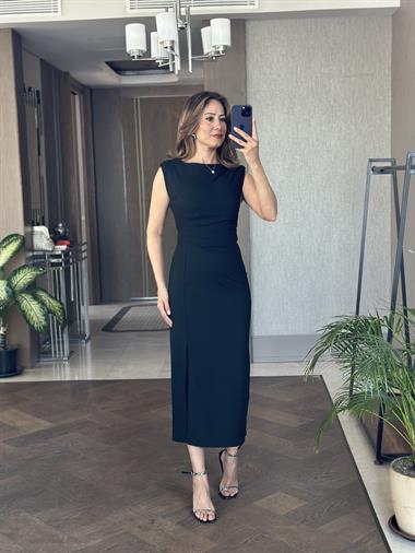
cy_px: 276
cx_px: 208
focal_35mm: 48
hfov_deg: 30.3
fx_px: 767
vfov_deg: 39.6
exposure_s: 1/71
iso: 125
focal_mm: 6.86
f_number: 1.78
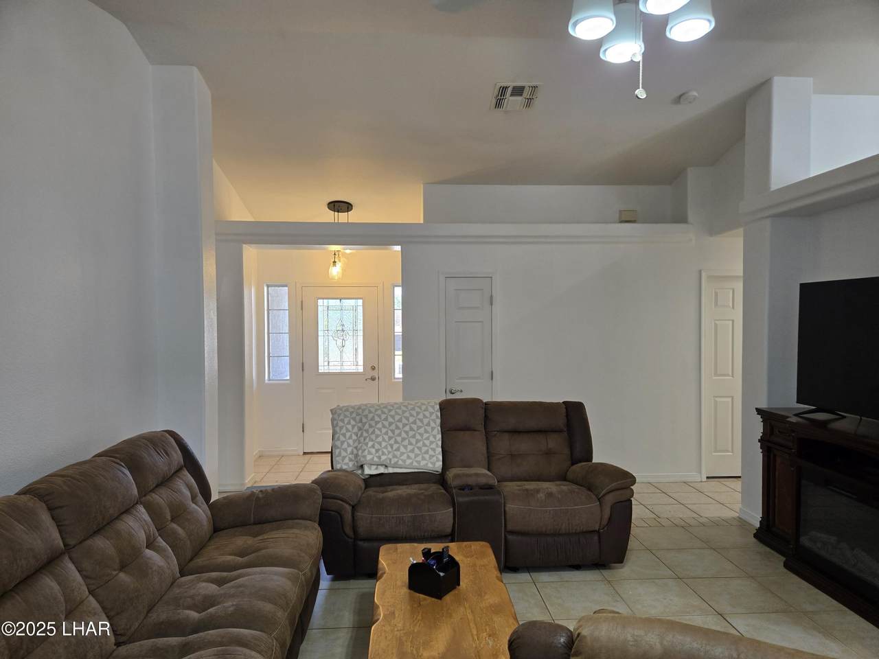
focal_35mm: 23
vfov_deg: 58.9
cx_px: 440
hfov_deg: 73.9
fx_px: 584
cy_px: 330
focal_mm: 5.4
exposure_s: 1/120
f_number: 1.8
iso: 100
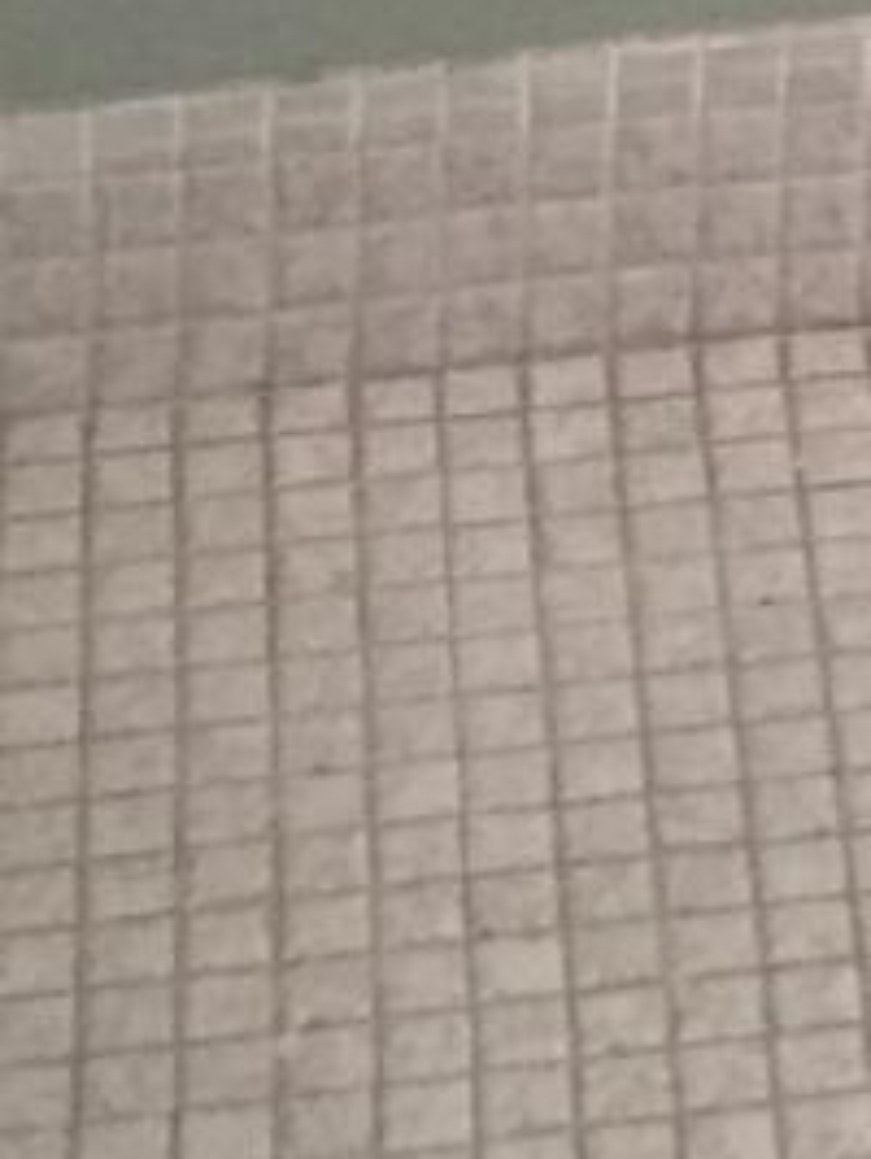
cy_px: -2566
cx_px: 2256
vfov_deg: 7.7
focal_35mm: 218
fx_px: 7302
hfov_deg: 6.4
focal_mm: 4.15
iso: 40
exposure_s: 1/15
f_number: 2.2
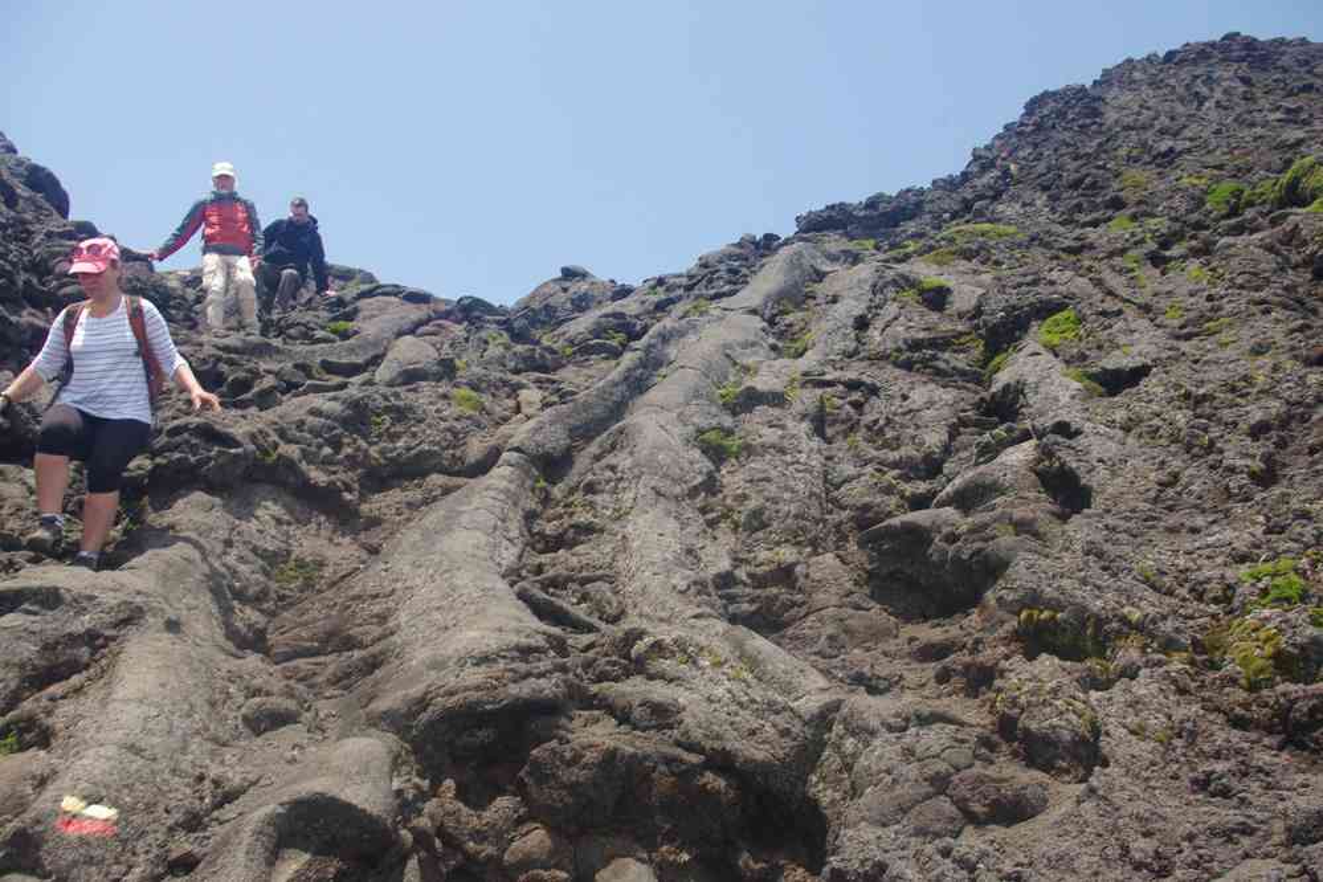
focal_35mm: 32
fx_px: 1158
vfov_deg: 41.7
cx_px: 662
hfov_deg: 59.5
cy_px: 441
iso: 200
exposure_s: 1/50
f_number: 11
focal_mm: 21
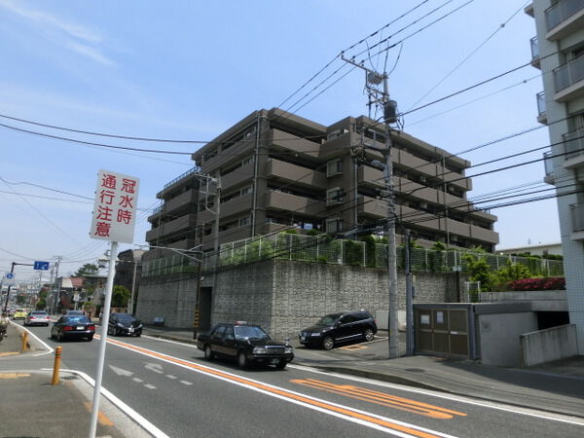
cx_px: 292
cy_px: 219
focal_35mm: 24
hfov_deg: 71.6
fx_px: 405
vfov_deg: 56.8
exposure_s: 1/250
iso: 80
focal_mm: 4.24
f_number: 7.9
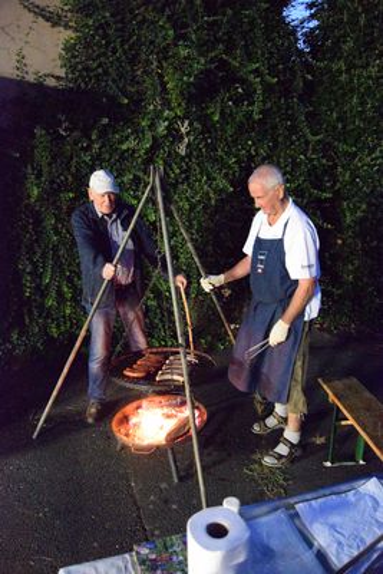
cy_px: 287
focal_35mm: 27
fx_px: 430
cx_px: 192
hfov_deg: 48.0
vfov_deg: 67.4
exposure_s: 1/13
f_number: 3.5
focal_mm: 18
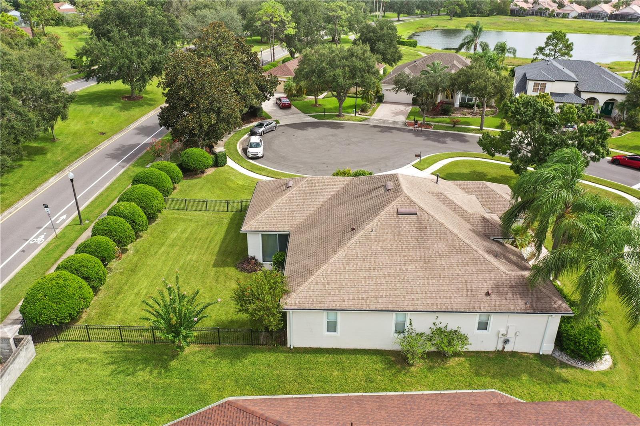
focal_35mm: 28
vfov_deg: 46.4
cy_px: 213
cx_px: 320
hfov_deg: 65.5
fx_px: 498
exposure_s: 1/80
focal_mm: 10.26
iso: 100
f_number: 4
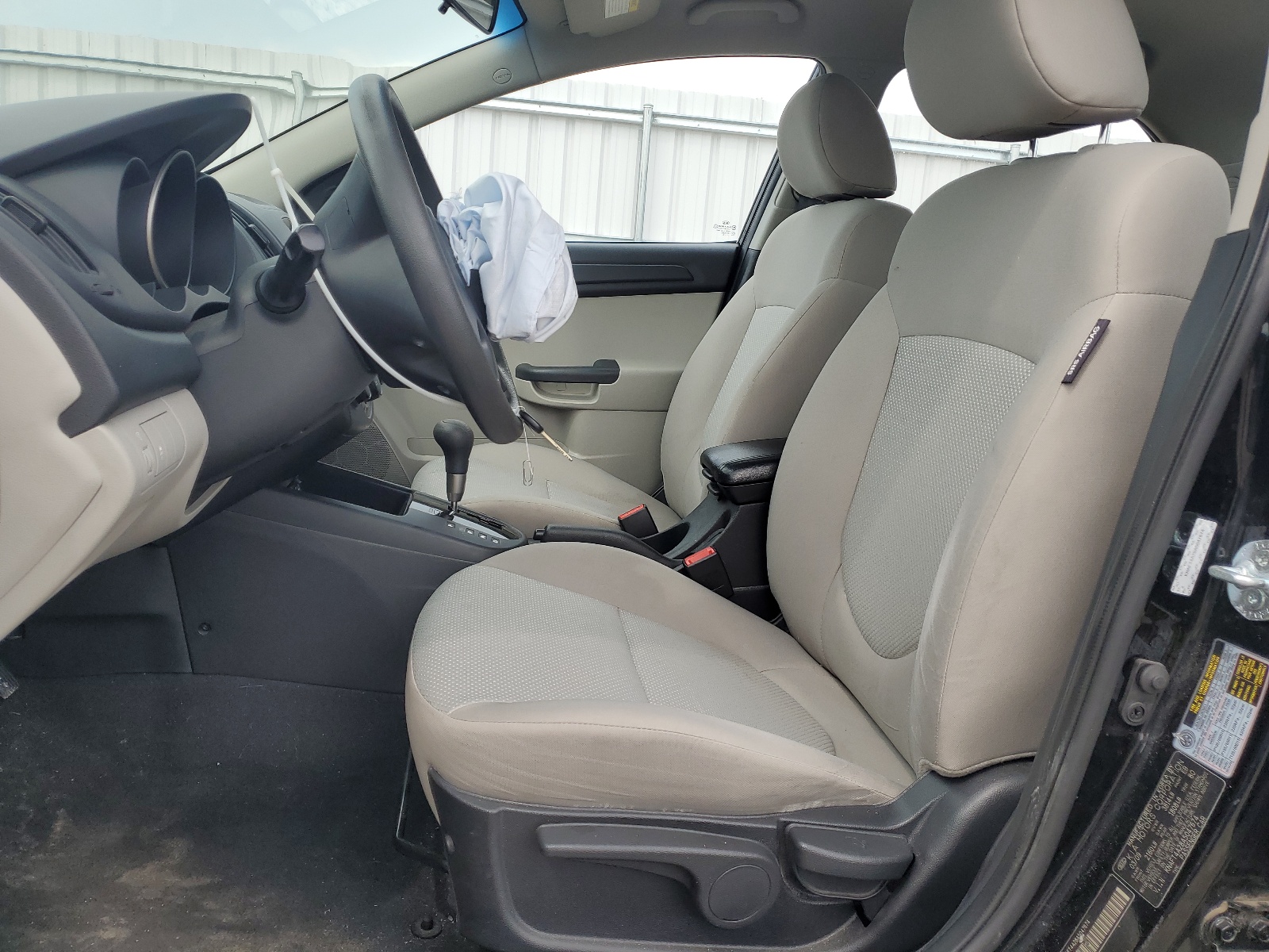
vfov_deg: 53.1
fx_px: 953
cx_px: 634
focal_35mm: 26
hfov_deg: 67.3
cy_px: 476
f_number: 1.5
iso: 50
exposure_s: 1/667
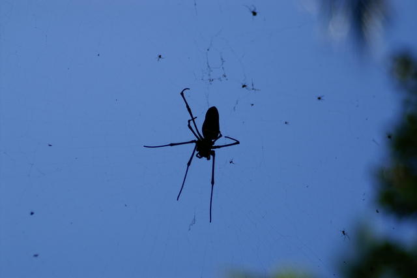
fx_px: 1823
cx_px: 208
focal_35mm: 158
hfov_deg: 13.0
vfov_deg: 8.7
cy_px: 139
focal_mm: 105
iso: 100
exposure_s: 1/1250
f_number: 4.5
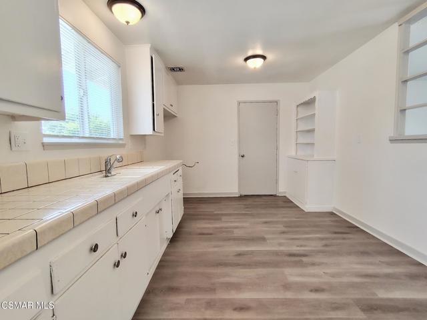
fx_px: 197
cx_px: 214
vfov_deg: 78.1
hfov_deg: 94.5
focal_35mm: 16
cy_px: 160
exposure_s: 1/60
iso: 196
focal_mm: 2.13
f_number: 2.2
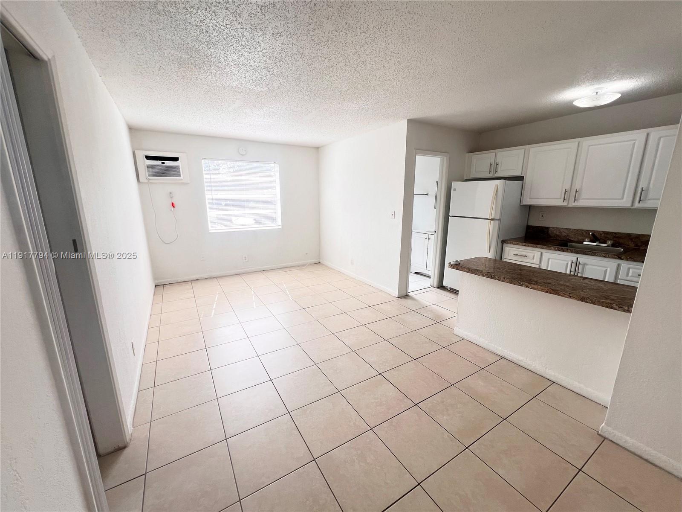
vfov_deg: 89.9
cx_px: 341
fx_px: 256
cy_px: 256
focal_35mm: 13
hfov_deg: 106.2
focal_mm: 1.57
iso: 32
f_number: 1.8
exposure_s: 1/103
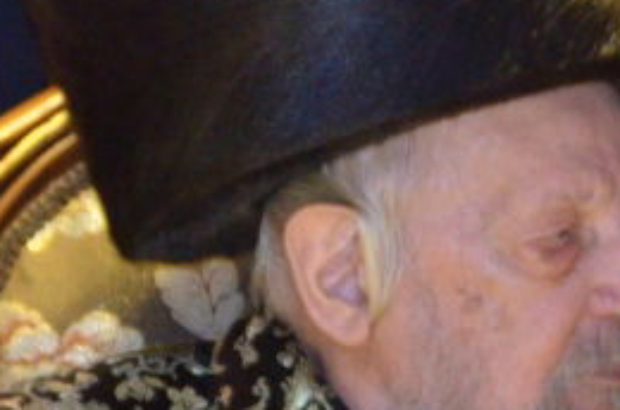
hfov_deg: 1.5
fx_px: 23314
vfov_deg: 1.0
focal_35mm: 1357
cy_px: 334
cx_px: 880
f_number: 5.6
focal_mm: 230
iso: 2500
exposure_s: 1/100
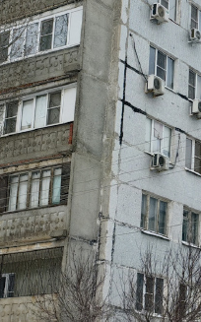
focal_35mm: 97
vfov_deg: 21.4
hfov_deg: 13.0
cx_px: 260
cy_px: 167
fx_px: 851
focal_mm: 6.54
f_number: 1.57
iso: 72
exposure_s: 1/324
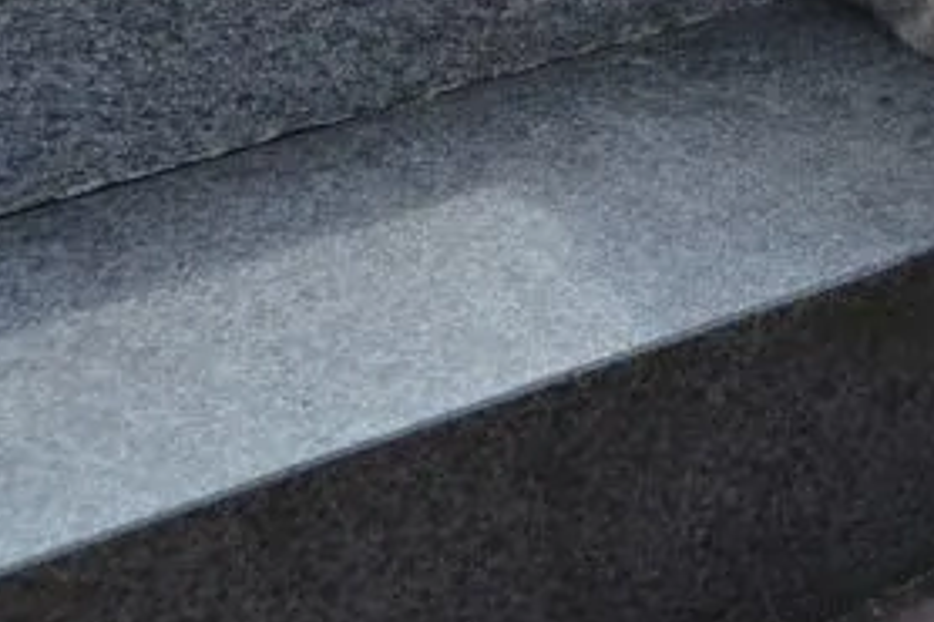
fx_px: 2463
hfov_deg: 20.0
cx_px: 1142
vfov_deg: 14.2
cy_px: 42
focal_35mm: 95
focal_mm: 22
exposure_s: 1/200
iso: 100
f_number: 8
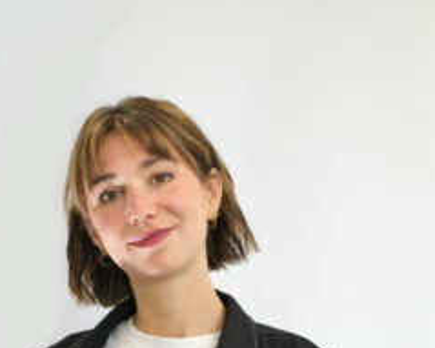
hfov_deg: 18.4
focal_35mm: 104
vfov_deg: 14.7
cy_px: 281
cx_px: 142
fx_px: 1338
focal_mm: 35
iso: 800
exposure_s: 1/60
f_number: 5
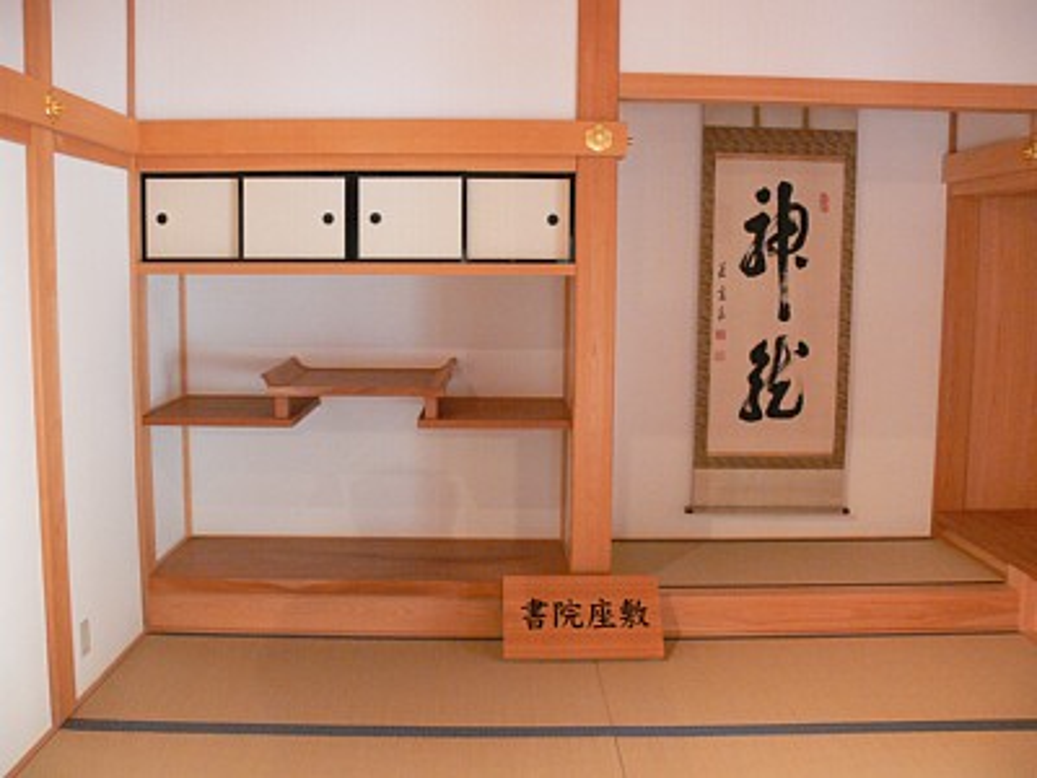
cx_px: 518
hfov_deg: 52.6
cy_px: 389
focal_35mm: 35
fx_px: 1049
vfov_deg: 40.7
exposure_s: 1/40
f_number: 2.8
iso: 400
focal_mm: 7.4
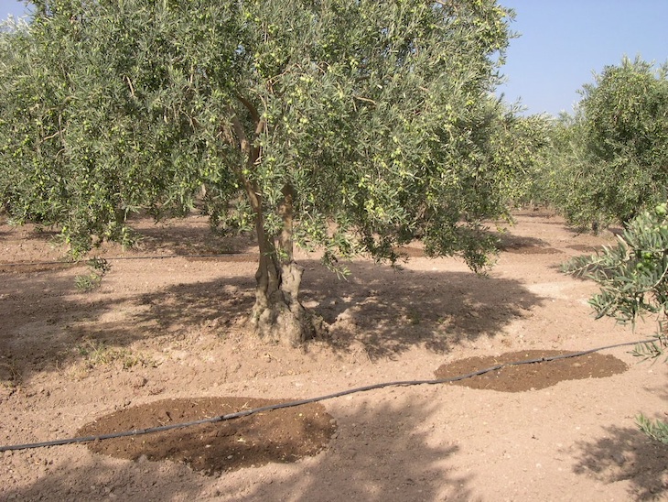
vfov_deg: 37.7
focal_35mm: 38
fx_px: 734
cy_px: 251
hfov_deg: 49.0
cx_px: 334
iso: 100
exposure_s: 1/132
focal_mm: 8
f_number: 7.6
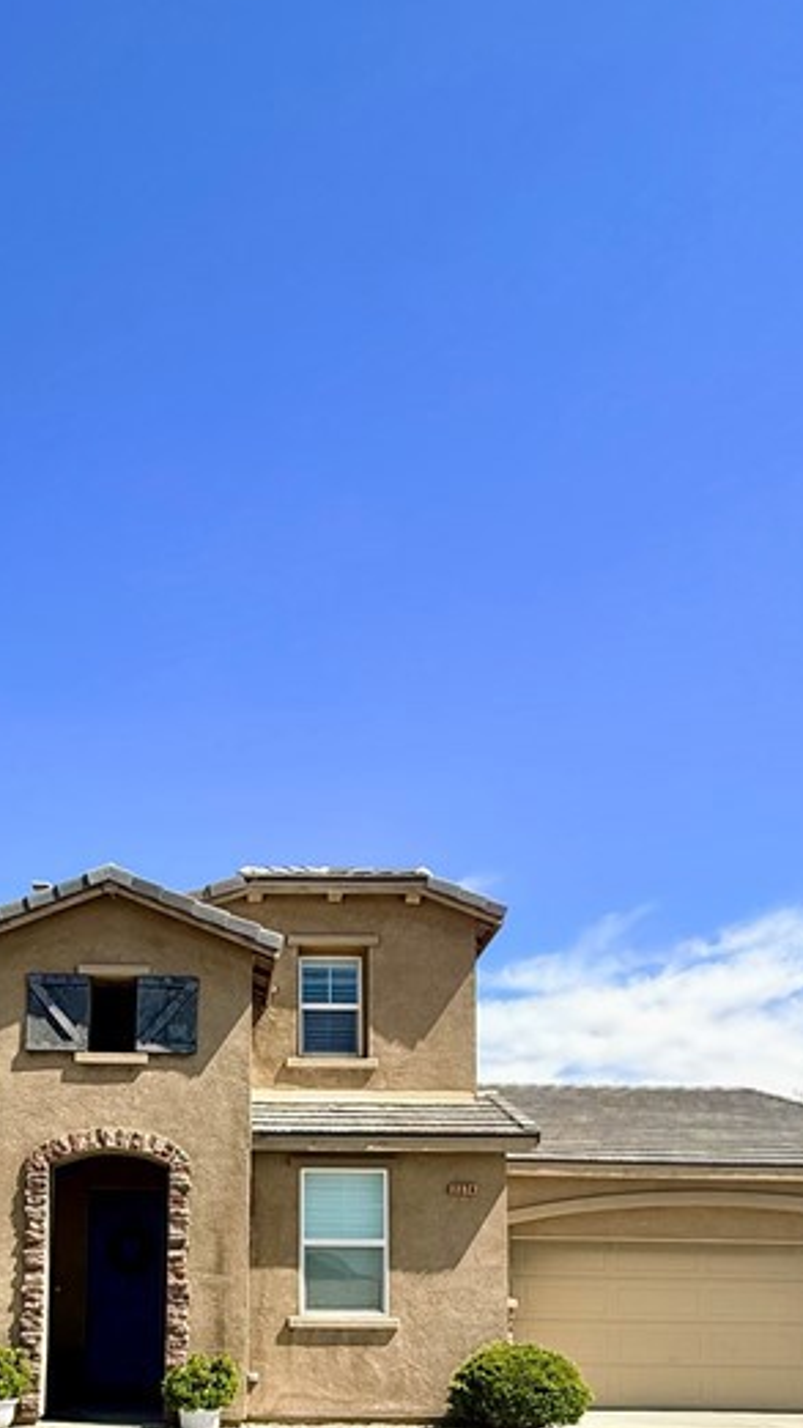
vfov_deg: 58.3
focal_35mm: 30
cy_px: 1184
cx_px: 230
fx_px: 1136
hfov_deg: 38.2
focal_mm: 2.22
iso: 50
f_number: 2.2
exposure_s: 1/1698
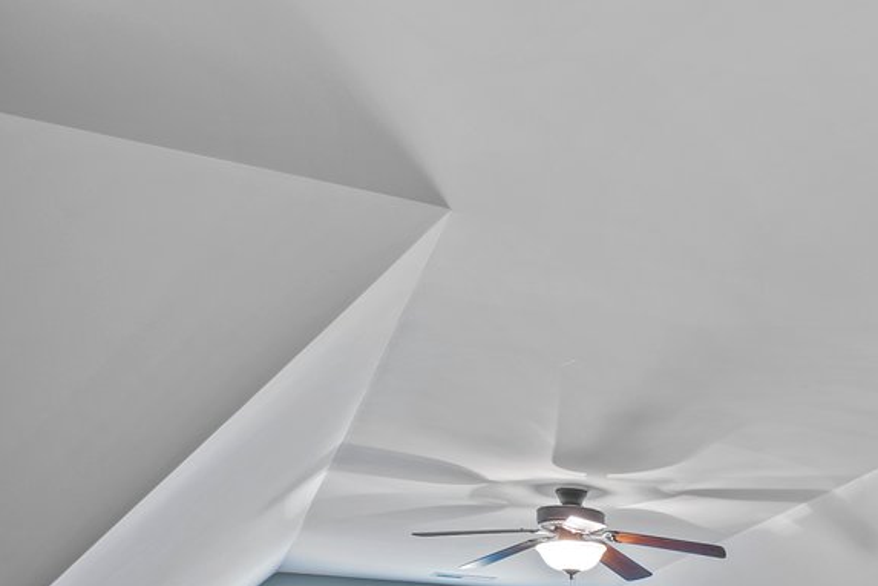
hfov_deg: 34.7
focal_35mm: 50
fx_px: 1219
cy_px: 654
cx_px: 942
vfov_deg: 25.0
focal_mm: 14
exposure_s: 1.6
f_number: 8
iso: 200
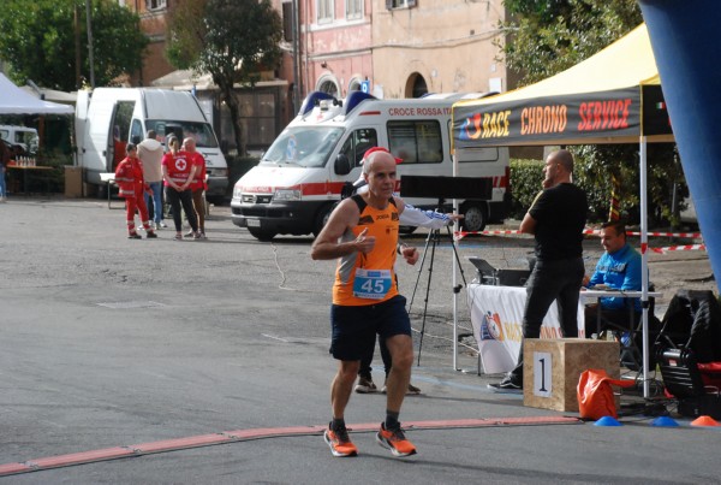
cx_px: 360
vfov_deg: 12.2
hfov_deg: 18.1
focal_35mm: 112
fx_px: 2258
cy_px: 242
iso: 1000
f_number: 6.3
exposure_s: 1/1600
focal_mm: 75
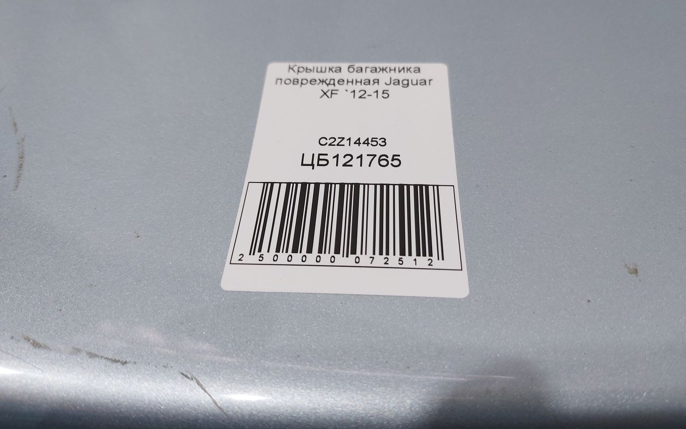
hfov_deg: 70.4
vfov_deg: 47.3
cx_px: 350
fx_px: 486
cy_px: 168
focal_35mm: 26
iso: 64
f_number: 1.8
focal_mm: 5.23
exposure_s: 1/50
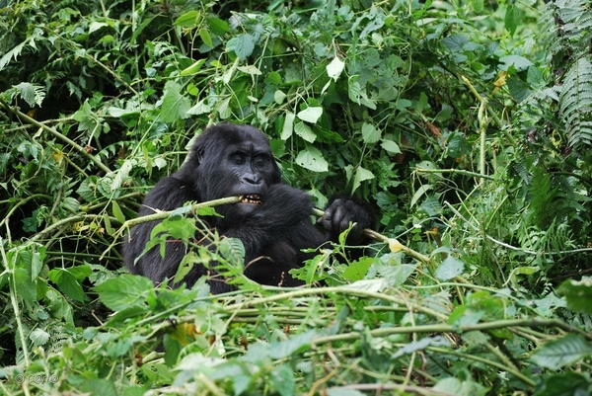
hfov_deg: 20.0
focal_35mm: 102
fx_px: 1678
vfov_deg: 13.4
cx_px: 296
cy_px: 198
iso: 200
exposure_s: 1/320
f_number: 4.2
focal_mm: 68
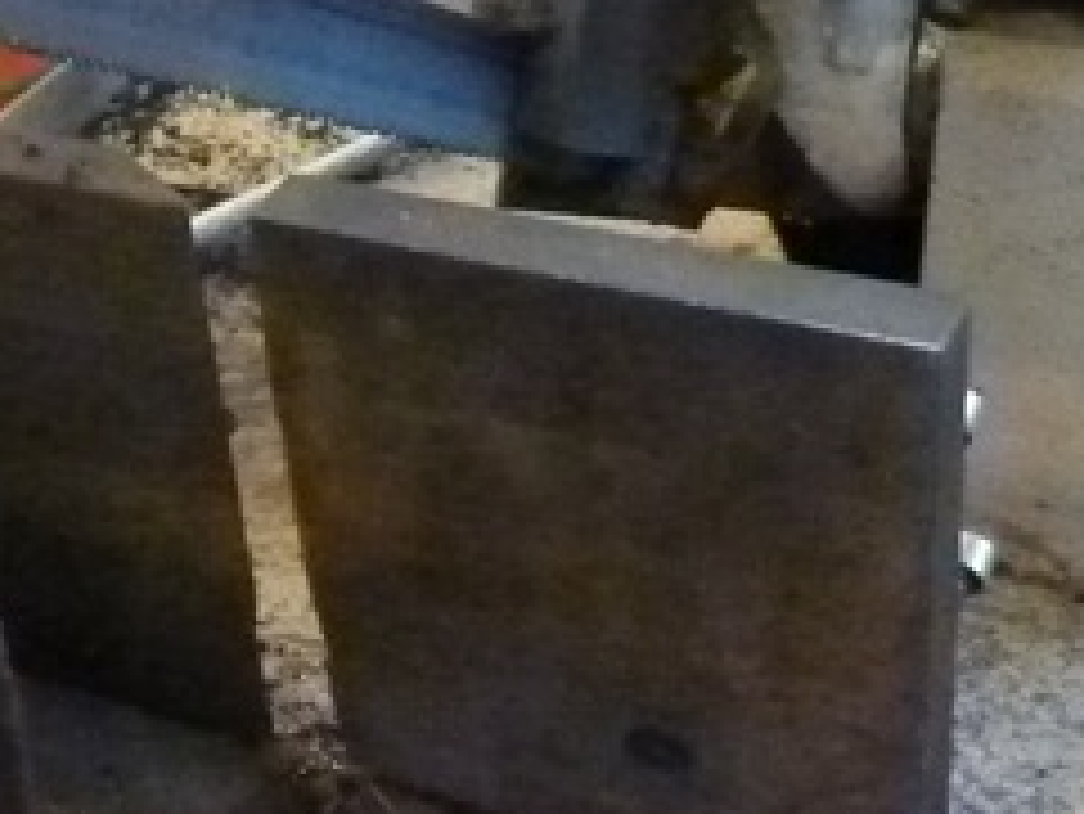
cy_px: 432
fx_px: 2600
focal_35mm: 83
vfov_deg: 17.8
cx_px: -49
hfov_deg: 22.5
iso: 1600
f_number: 3.3
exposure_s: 1/30
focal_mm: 4.1
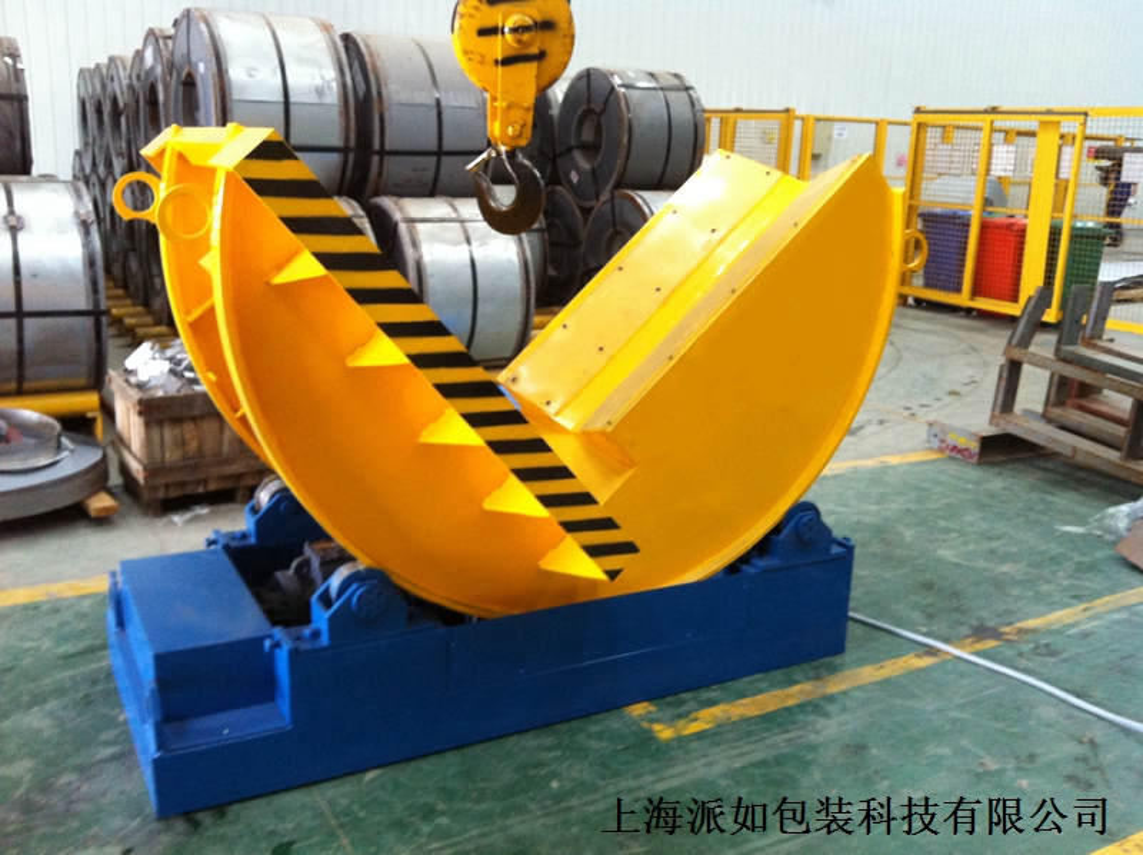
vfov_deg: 40.6
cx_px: 572
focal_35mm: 35
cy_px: 428
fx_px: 1154
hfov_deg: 52.7
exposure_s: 1/15
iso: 200
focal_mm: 3.85
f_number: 2.8
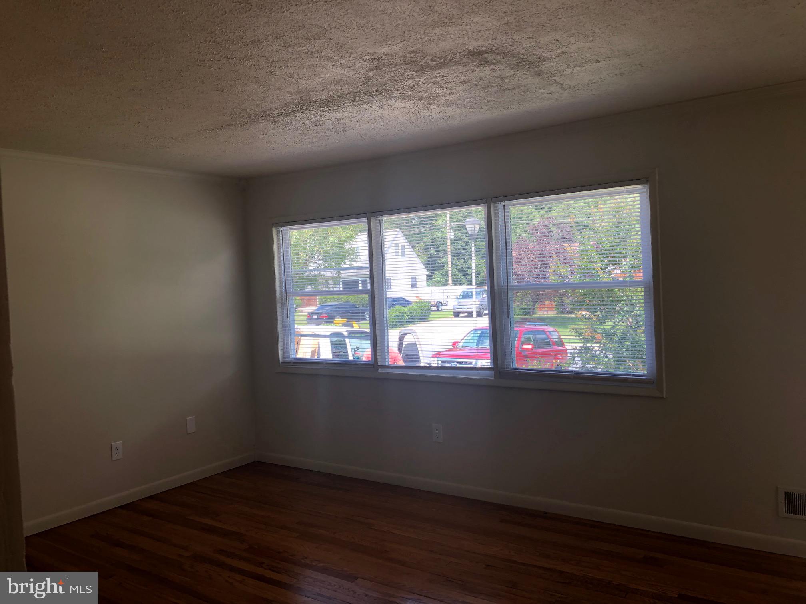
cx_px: 403
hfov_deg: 63.4
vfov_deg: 49.7
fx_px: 652
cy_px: 302
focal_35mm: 28
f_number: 1.8
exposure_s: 1/120
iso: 32
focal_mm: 3.99
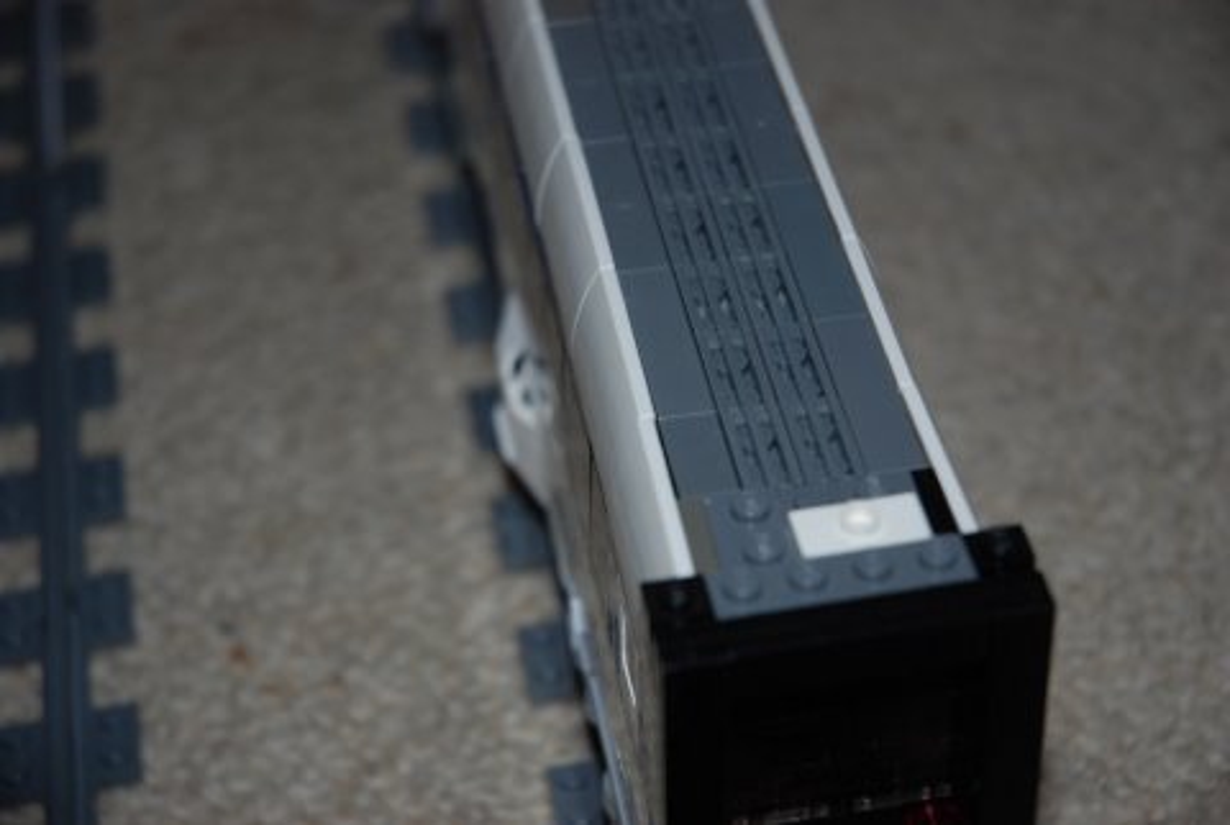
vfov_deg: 13.1
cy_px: 412
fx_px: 3594
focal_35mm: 105
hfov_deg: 19.4
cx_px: 615
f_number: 4.5
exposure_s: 1/60
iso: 200
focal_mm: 70
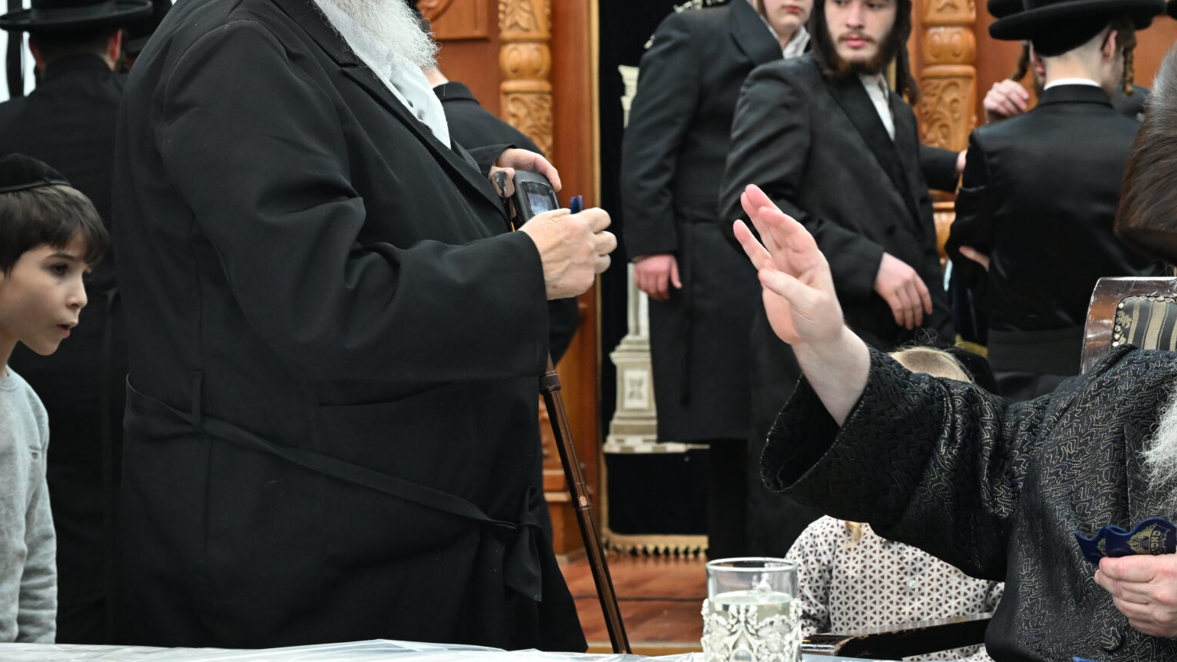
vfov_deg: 13.9
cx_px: 693
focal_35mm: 87
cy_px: 235
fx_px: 2715
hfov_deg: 24.4
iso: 2500
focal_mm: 50
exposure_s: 1/200
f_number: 5.6
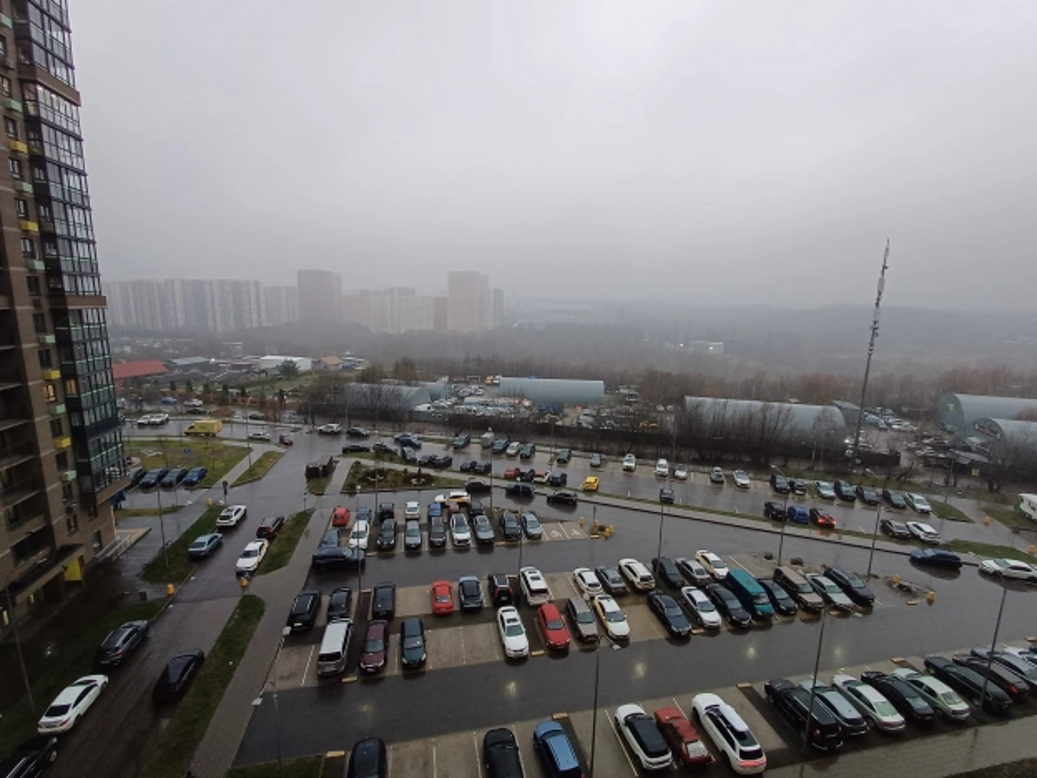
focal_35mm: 16
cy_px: 389
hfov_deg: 94.5
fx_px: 479
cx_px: 518
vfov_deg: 78.1
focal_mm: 1.64
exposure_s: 1/50
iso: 80
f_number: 2.2
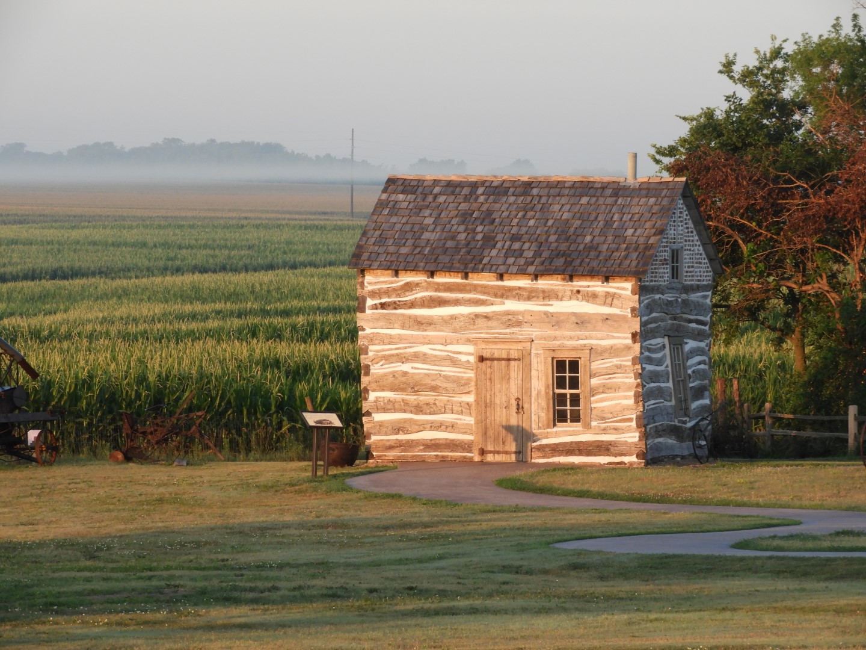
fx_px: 6755
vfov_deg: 5.5
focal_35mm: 270
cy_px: 325
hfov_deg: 7.3
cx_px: 433
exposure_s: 1/125
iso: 160
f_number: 5.5
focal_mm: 48.4
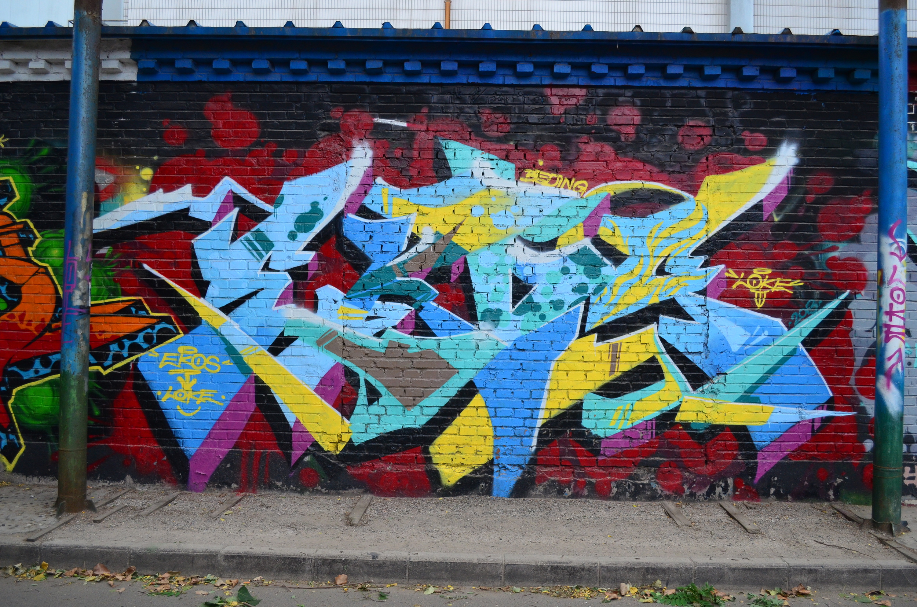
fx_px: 839
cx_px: 458
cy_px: 304
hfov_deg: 57.3
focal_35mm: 33
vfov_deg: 39.8
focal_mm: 22
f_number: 5
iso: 800
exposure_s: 1/800
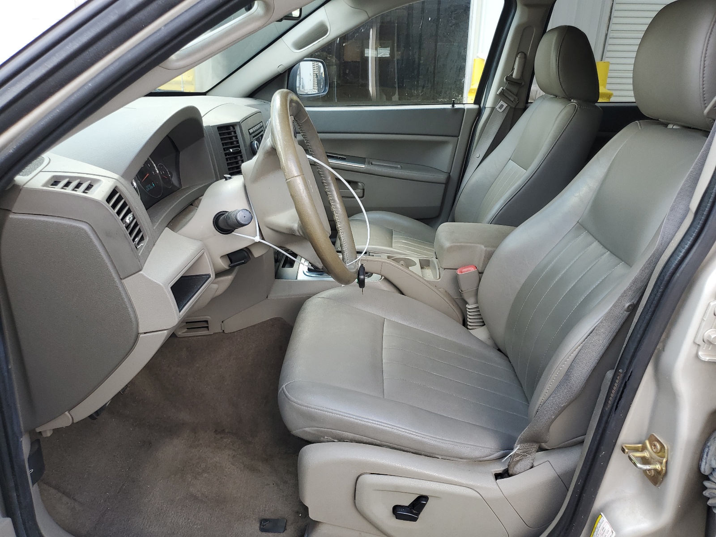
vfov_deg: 53.1
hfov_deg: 67.3
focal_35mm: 26
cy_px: 268
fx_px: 538
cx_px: 358
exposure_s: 1/147
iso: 50
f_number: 1.5
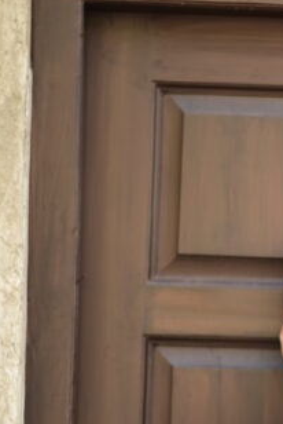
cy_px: 339
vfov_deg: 8.3
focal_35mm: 248
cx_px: 363
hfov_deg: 5.5
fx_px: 2918
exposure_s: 1/500
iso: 200
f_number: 1.8
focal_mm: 85
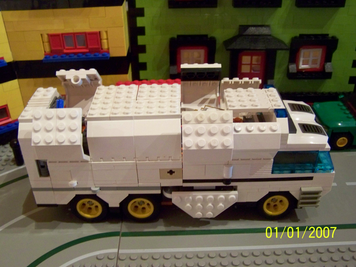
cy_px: 134
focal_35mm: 38
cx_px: 178
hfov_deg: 49.0
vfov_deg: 37.7
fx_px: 391
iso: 400
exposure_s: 1/13
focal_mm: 6.3
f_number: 2.8
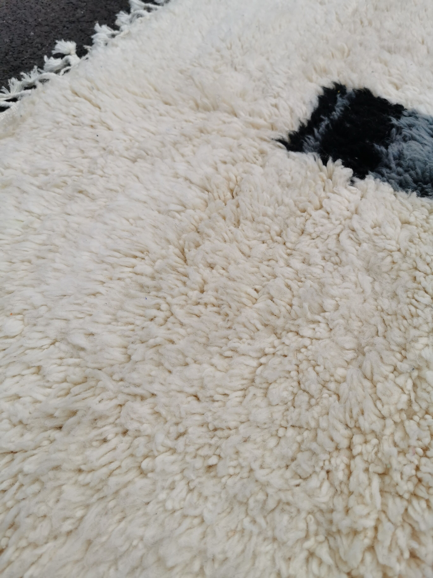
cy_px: 289
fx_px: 450
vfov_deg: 65.3
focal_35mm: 27
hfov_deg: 51.4
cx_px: 216
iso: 50
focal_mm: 5.56
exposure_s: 1/1852
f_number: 1.6
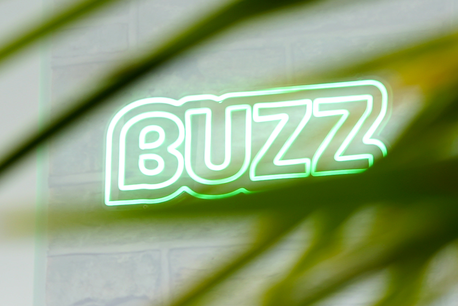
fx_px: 3806
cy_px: 116
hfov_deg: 6.9
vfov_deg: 4.6
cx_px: 293
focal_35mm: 299
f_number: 5
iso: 80
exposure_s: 1/125
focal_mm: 85
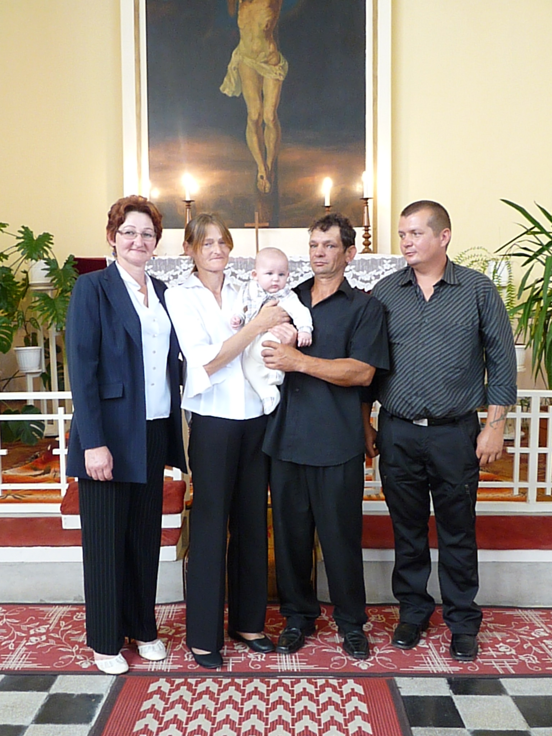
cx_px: 276
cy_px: 368
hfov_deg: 41.8
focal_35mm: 34
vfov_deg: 54.0
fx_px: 723
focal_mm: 6
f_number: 3
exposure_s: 1/30
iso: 800
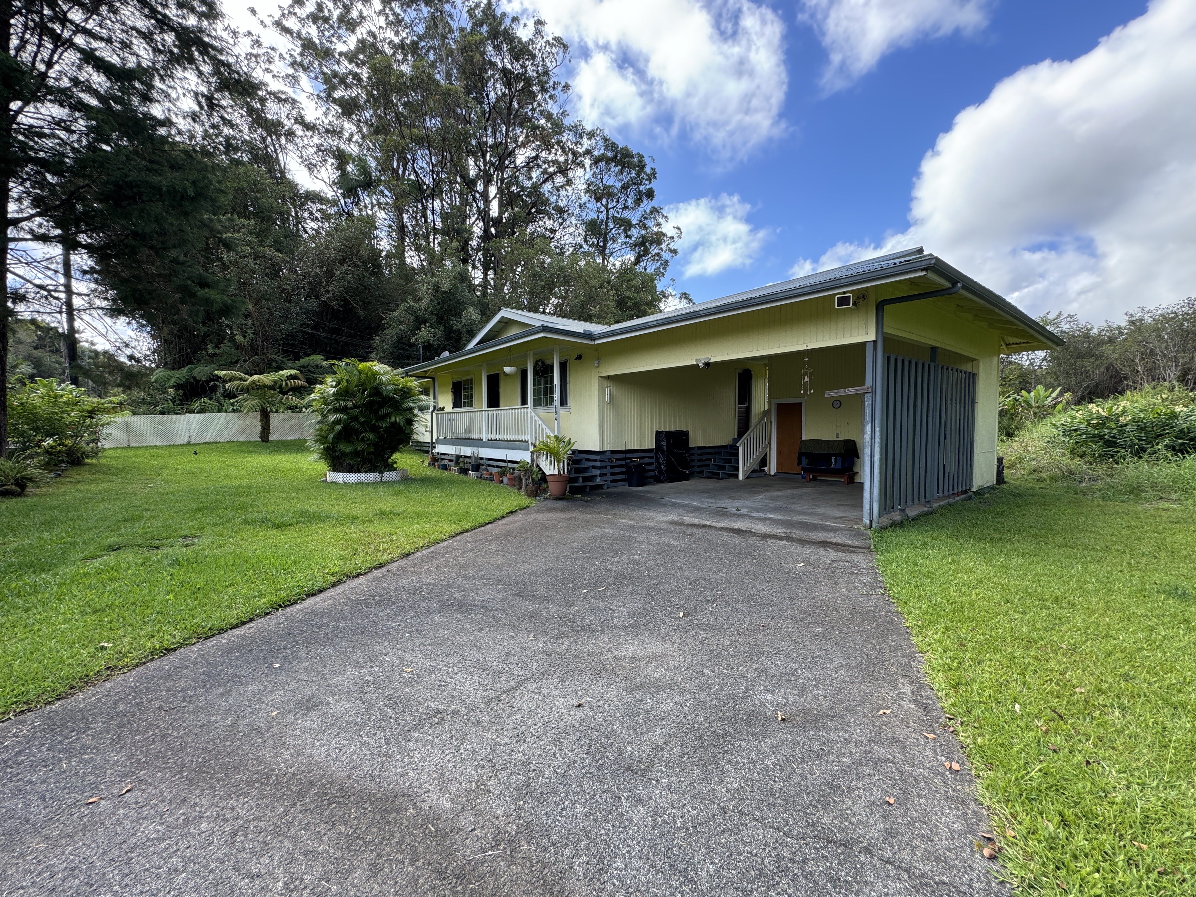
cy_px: 448
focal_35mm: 14
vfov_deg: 85.7
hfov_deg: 102.1
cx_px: 598
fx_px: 484
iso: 40
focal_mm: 2.22
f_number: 2.2
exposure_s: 1/230
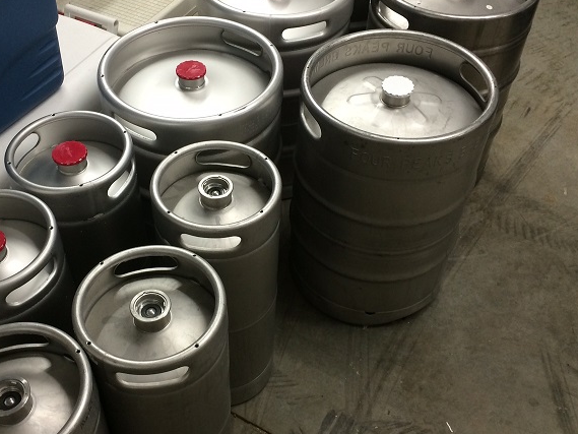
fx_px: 718
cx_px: 227
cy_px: 216
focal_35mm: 43
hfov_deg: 43.6
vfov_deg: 33.6
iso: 100
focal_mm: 4.12
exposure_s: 1/30
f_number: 2.2
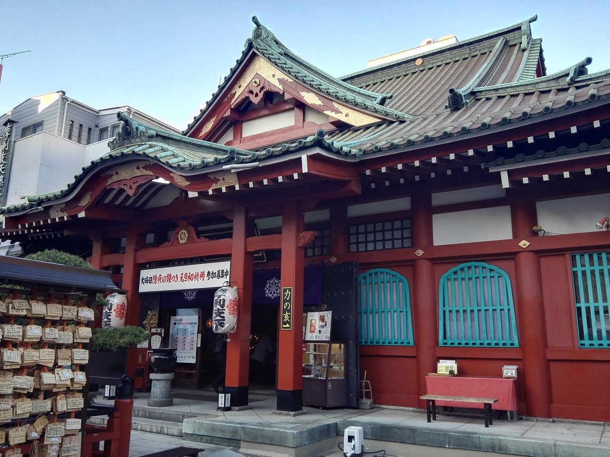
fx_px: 511
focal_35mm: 29
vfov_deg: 48.2
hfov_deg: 61.7
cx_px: 305
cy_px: 228
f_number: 2
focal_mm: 3.8
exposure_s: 1/252
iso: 100
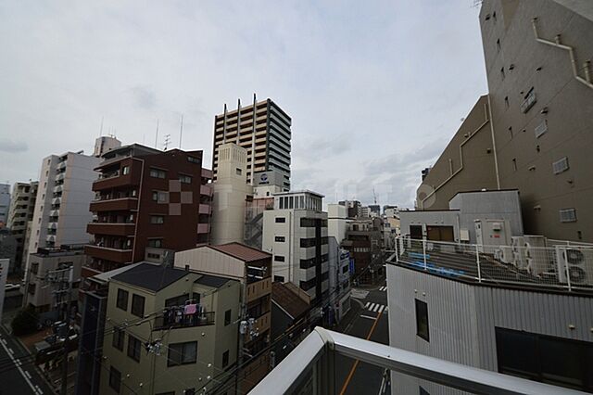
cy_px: 198
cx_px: 296
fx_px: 198
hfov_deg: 112.6
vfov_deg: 89.9
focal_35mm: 12
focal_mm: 8
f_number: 11
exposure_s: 1/400
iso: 400
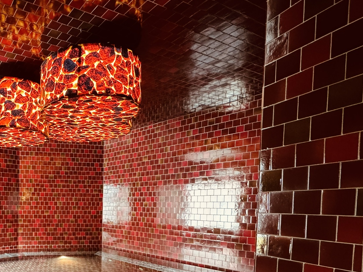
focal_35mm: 26
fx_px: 273
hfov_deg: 58.5
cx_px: 43
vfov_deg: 49.9
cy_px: 217
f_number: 2.2
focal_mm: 2.22
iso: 640
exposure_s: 1/60
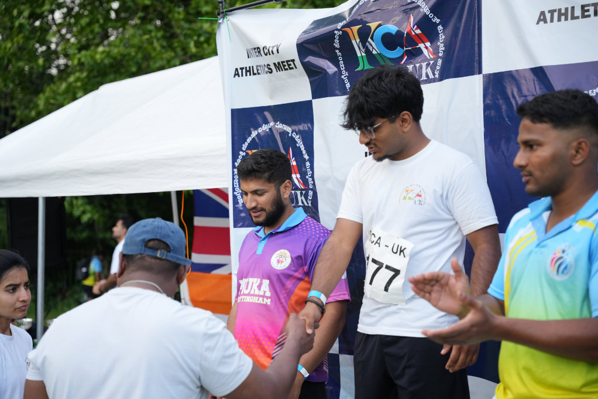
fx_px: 913
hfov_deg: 36.3
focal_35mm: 55
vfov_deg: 24.6
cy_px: 200
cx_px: 299
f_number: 2.8
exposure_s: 1/500
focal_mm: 55
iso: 250
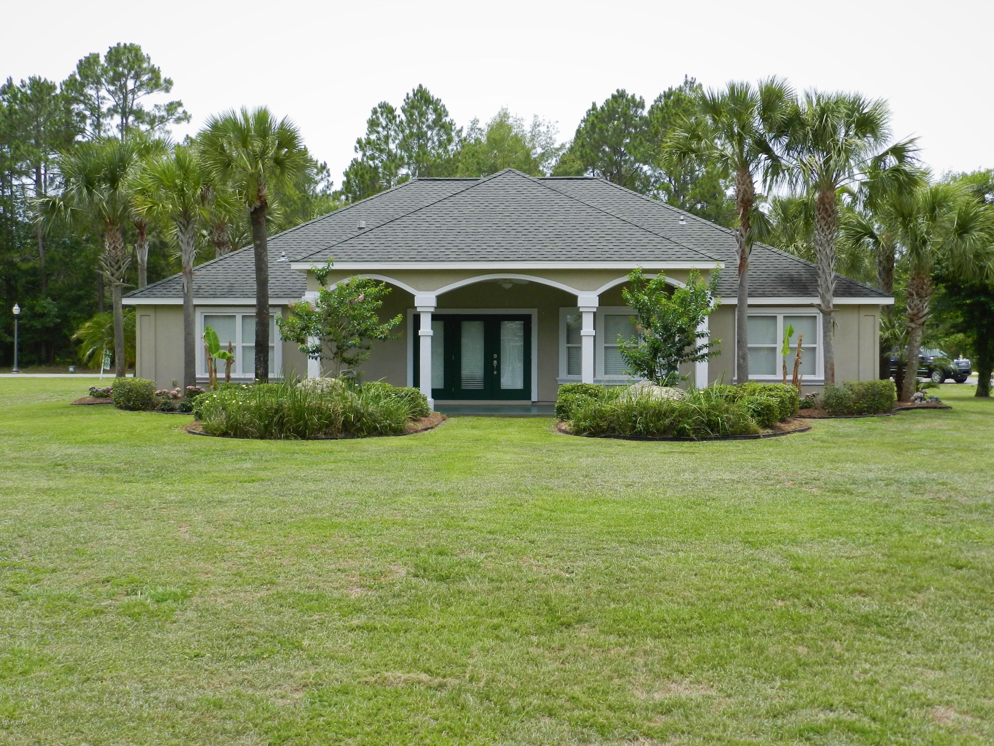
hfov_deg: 49.0
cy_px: 373
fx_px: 1091
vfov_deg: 37.7
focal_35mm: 38
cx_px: 497
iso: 160
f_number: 4
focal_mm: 6.7
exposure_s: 1/800
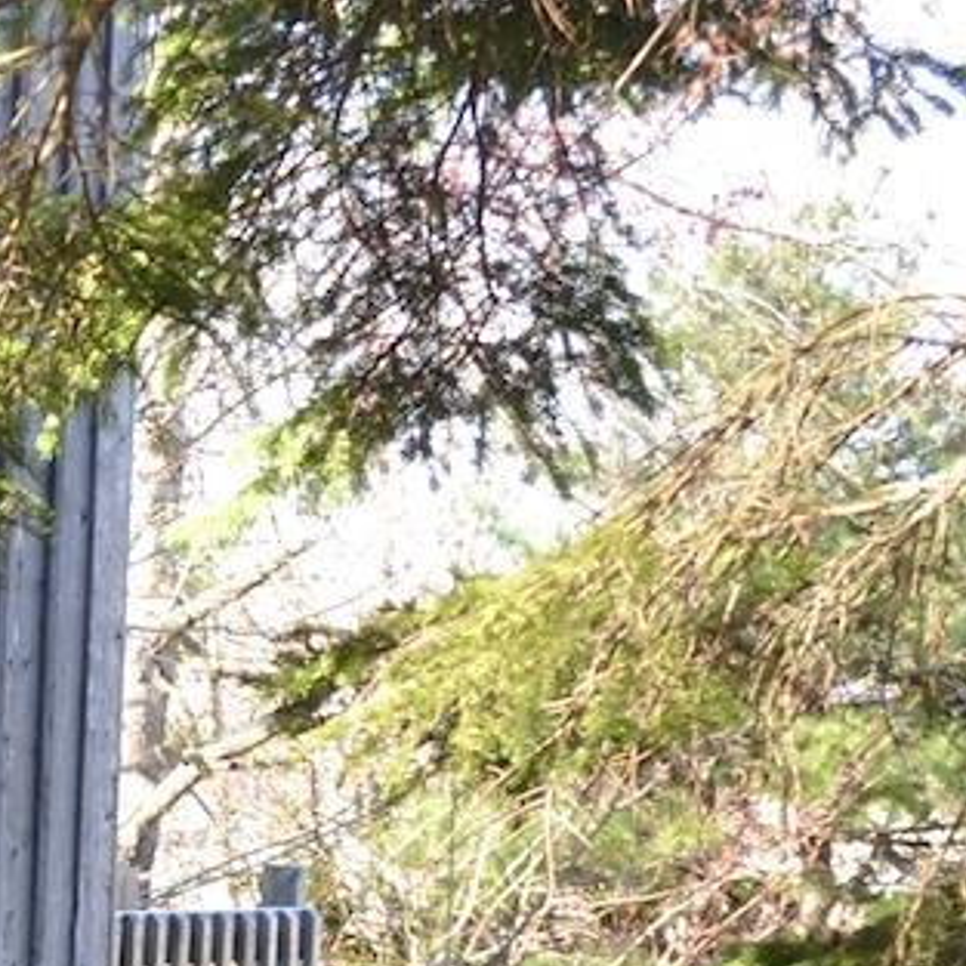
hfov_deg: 14.5
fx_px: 3473
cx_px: -568
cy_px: 1170
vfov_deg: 15.3
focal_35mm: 110
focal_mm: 18
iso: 320
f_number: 3.5
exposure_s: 1/200
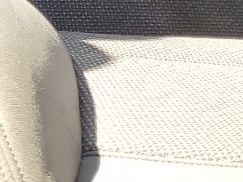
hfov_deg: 12.1
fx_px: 1066
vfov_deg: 9.0
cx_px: -172
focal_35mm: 152
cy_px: -214
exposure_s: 1/435
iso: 50
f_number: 1.5
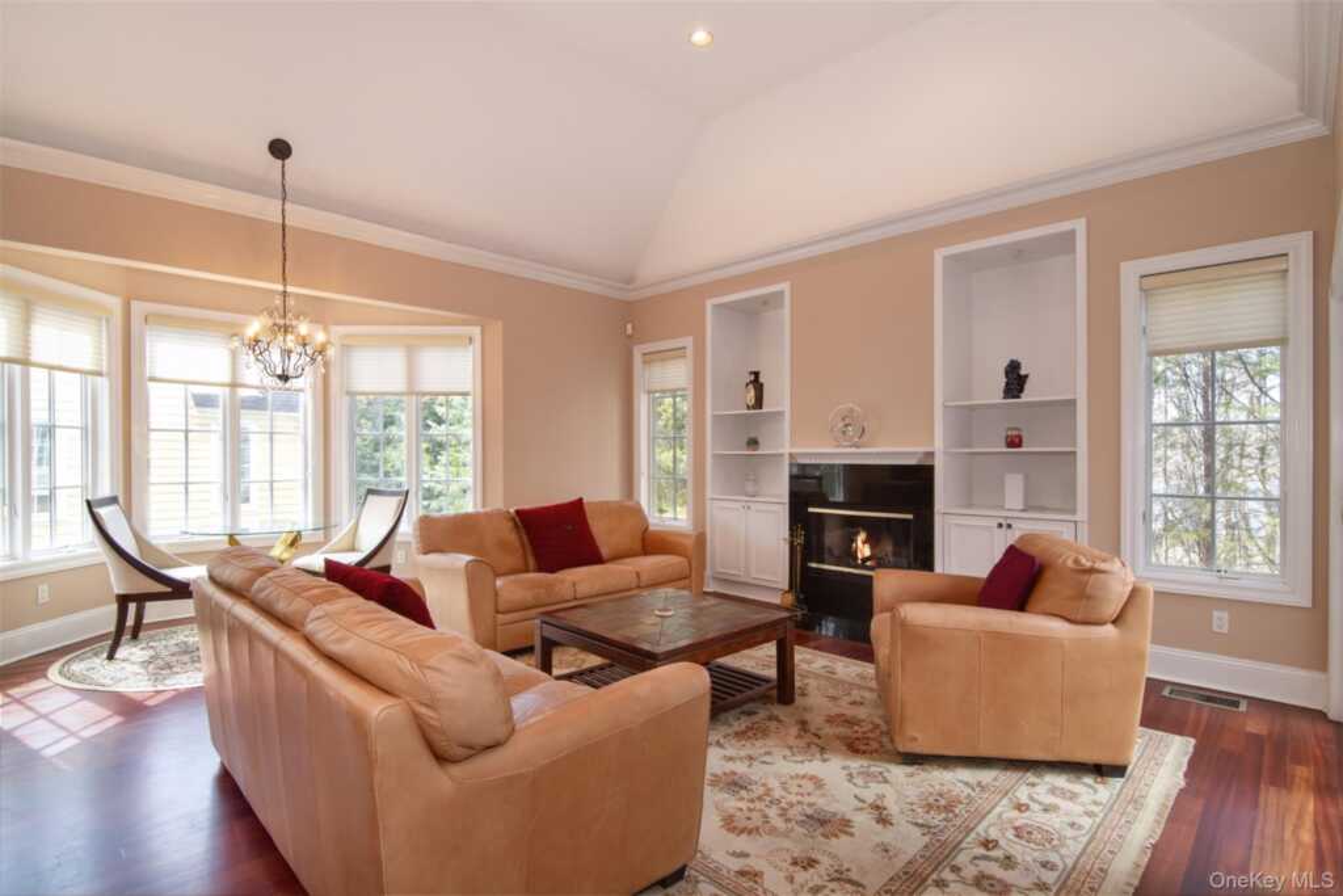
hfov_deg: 95.0
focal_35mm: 16
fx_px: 616
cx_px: 672
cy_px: 448
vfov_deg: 72.1
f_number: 11
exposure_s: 1/60
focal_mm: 11
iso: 640
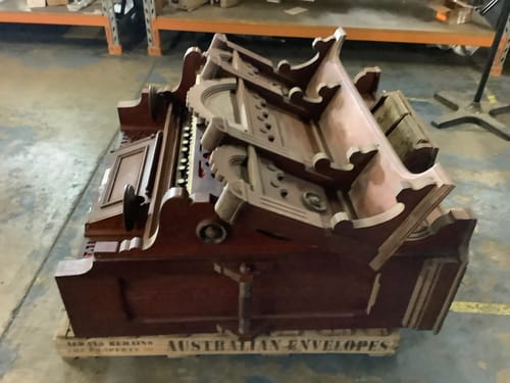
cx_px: 255
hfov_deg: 58.4
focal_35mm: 31
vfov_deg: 45.4
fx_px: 457
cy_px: 192
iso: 640
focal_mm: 3.3
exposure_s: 1/20
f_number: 2.4
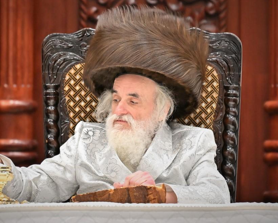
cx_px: 114
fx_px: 2881
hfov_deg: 5.5
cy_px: 112
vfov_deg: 4.4
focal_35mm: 350
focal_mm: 200
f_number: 2.8
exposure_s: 1/250
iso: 320
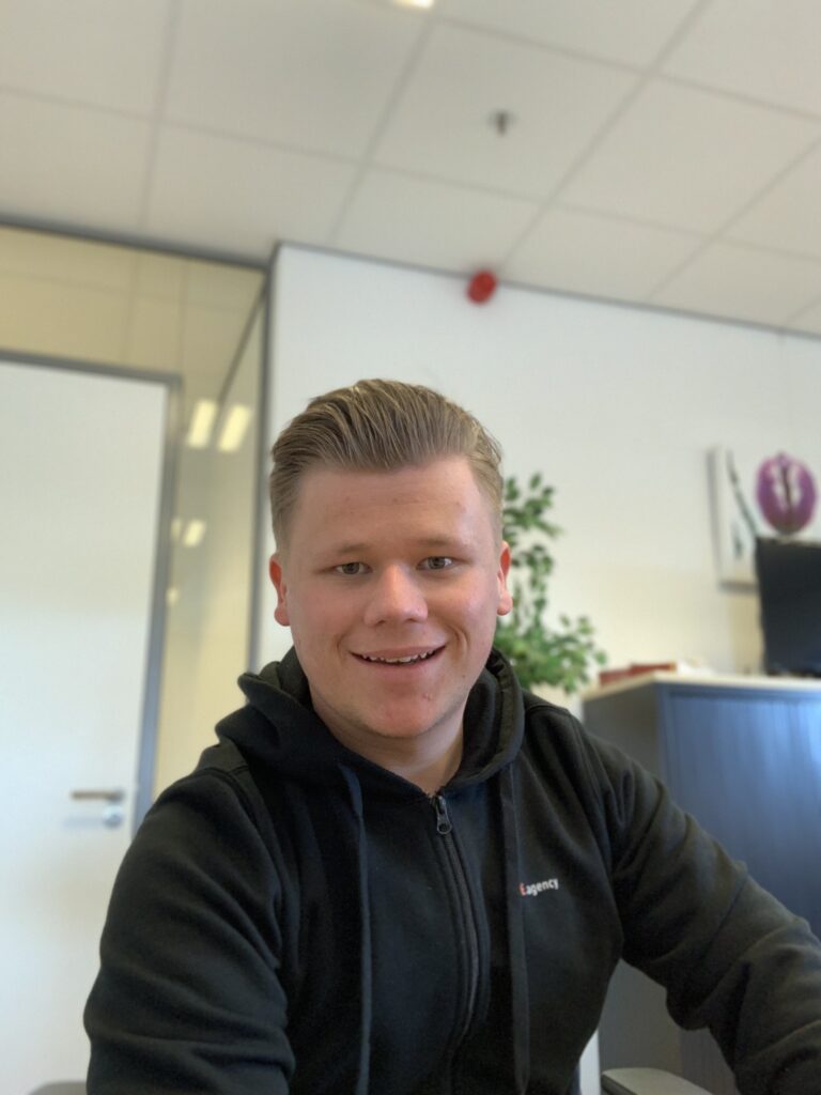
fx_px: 1012
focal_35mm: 32
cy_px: 548
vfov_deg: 56.8
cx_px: 410
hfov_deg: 44.2
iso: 160
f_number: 2.2
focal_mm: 2.87
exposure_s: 1/60
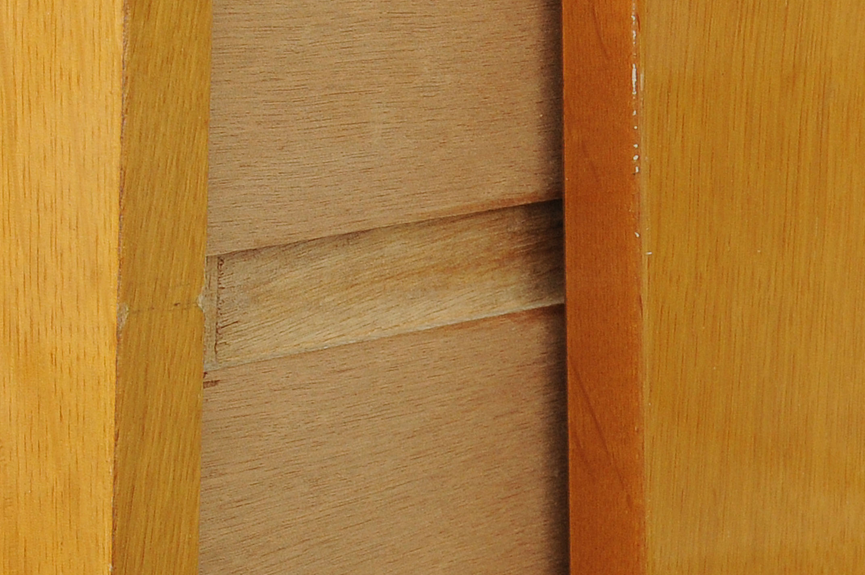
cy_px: 201
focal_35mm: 87
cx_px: 210
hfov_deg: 23.2
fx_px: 2088
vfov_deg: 15.6
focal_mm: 29
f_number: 5
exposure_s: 1/320
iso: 400
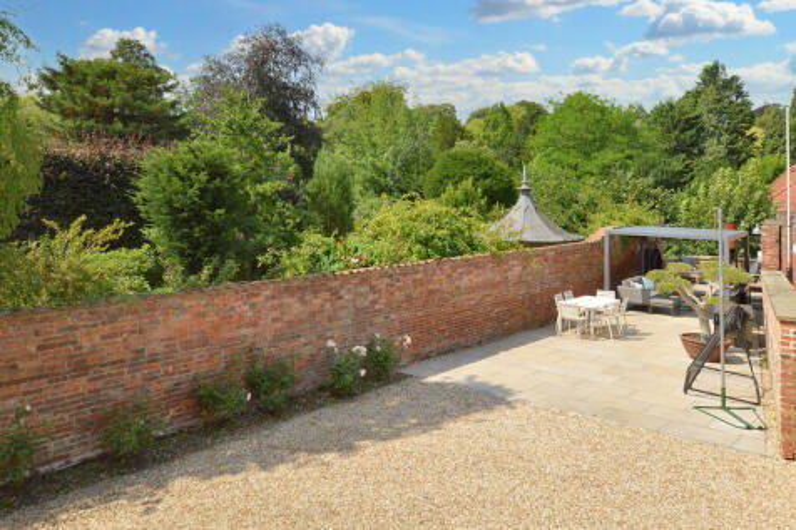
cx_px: 398
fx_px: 663
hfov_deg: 61.9
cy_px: 265
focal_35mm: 30
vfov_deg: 43.6
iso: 200
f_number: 9
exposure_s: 1/320
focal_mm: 20
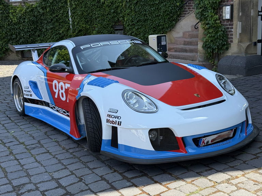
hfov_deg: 39.7
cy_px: 98
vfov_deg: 30.3
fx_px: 363
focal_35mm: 48
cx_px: 131
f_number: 1.78
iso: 80
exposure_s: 1/1642
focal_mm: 6.76
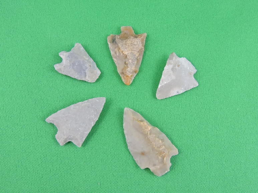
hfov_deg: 60.0
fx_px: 224
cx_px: 129
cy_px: 96
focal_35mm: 30
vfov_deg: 46.8
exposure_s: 1/125
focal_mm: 5.4
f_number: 3.5
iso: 800
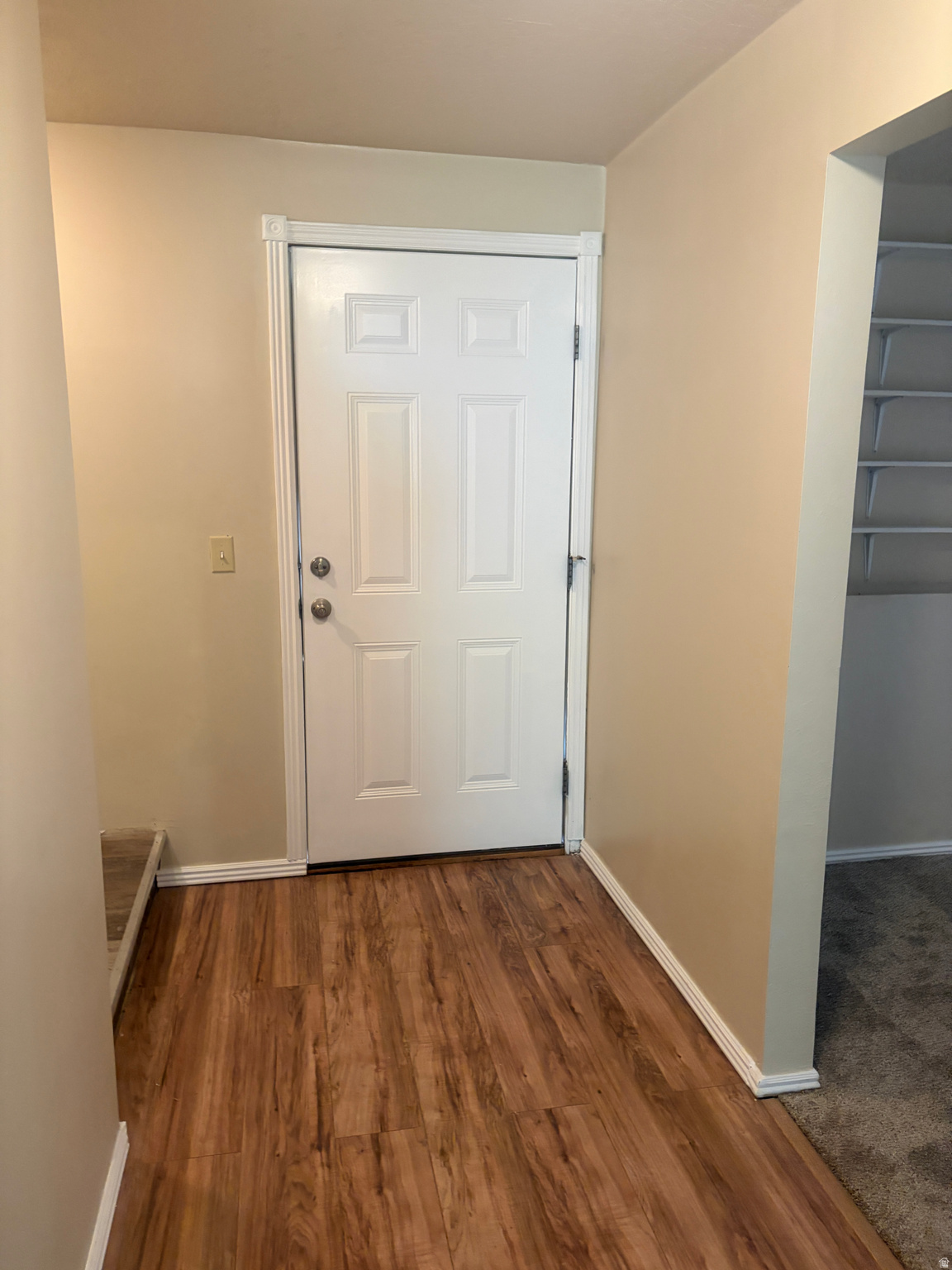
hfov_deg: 53.1
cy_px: 635
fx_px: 953
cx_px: 476
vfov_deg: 67.3
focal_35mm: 26
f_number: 1.6
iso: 400
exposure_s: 1/60
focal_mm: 5.96
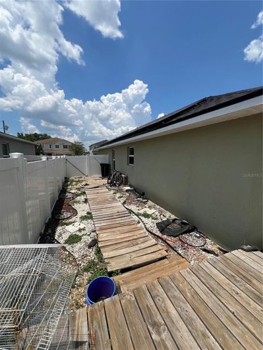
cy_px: 175
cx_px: 132
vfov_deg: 106.2
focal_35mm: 13
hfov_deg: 89.9
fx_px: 132
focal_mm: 1.57
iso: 32
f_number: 1.8
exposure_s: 1/2950
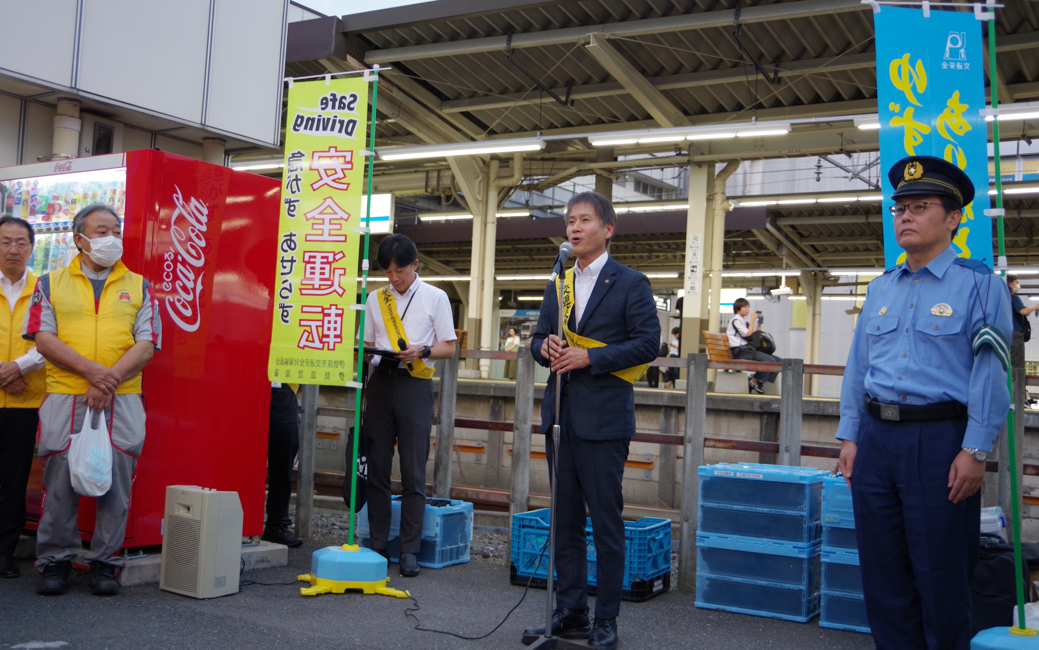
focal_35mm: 37
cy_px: 339
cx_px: 516
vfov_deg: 34.4
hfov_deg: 52.7
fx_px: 1048
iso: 400
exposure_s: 1/50
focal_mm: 24
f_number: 4
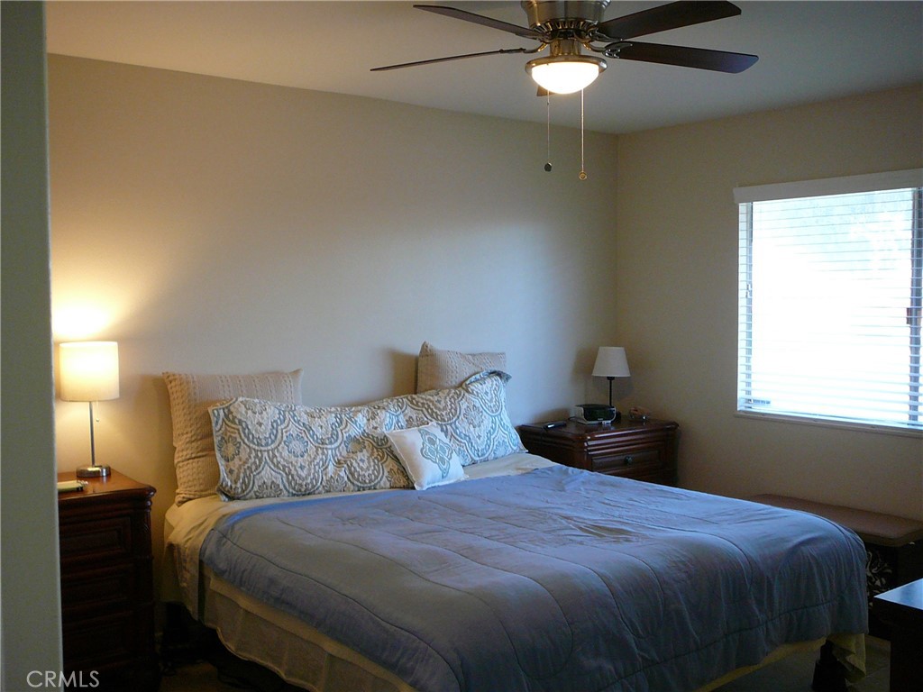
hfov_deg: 52.6
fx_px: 933
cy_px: 346
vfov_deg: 40.7
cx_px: 462
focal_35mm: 35
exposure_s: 1/30
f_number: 2.8
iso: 160
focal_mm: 5.2
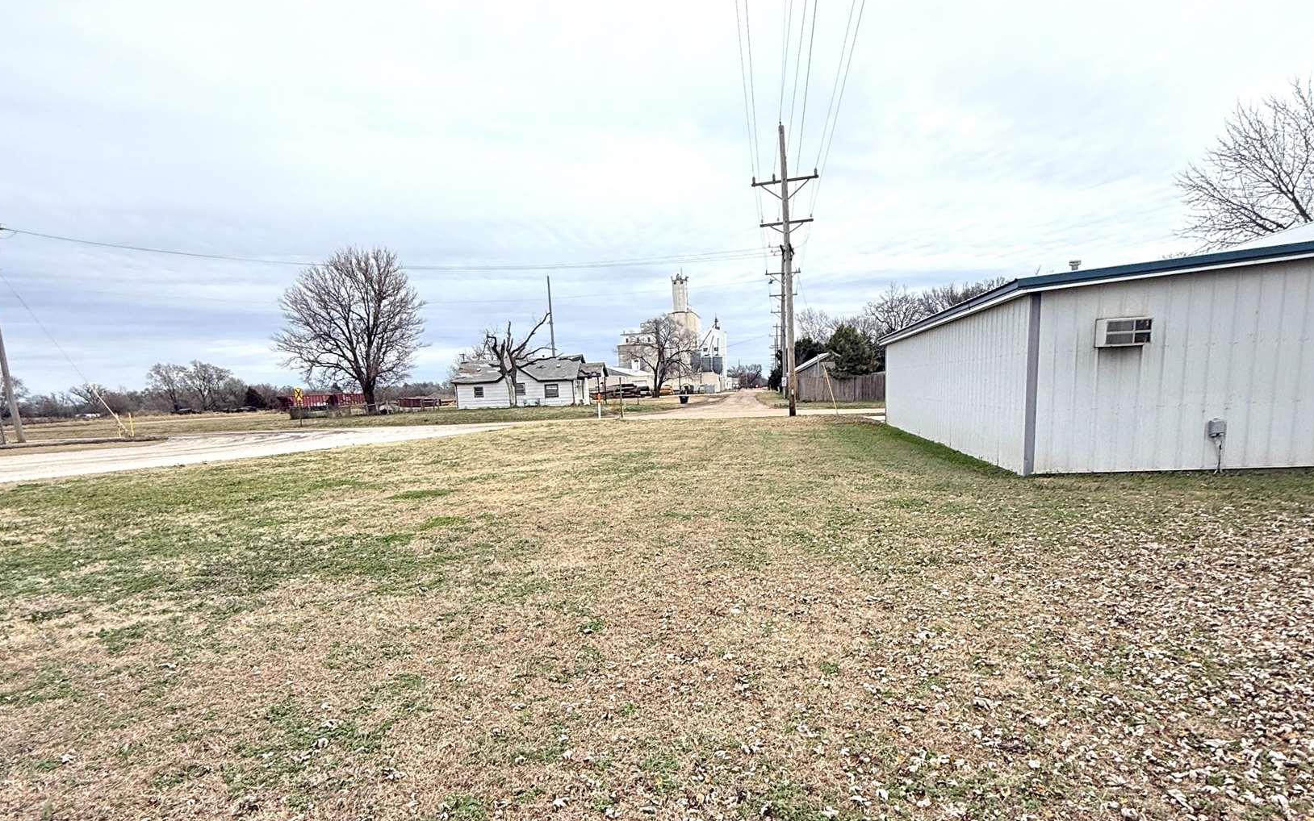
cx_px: 678
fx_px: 752
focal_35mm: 21
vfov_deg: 56.4
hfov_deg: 82.3
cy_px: 525
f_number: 2.2
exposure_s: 1/1050
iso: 50
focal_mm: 2.22
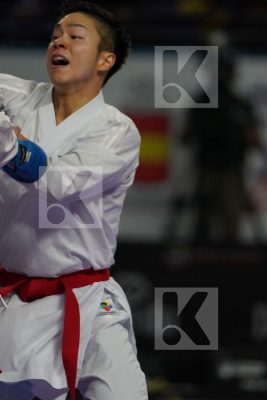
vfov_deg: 4.7
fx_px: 4917
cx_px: 186
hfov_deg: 3.1
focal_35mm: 442
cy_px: 197
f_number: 2.8
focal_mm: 192
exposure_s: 1/1000
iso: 640
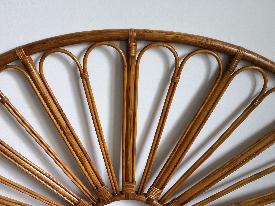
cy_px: 135
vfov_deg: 37.4
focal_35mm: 38
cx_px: 130
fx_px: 302
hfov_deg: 49.0
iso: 125
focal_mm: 3.95
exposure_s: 1/60
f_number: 1.6
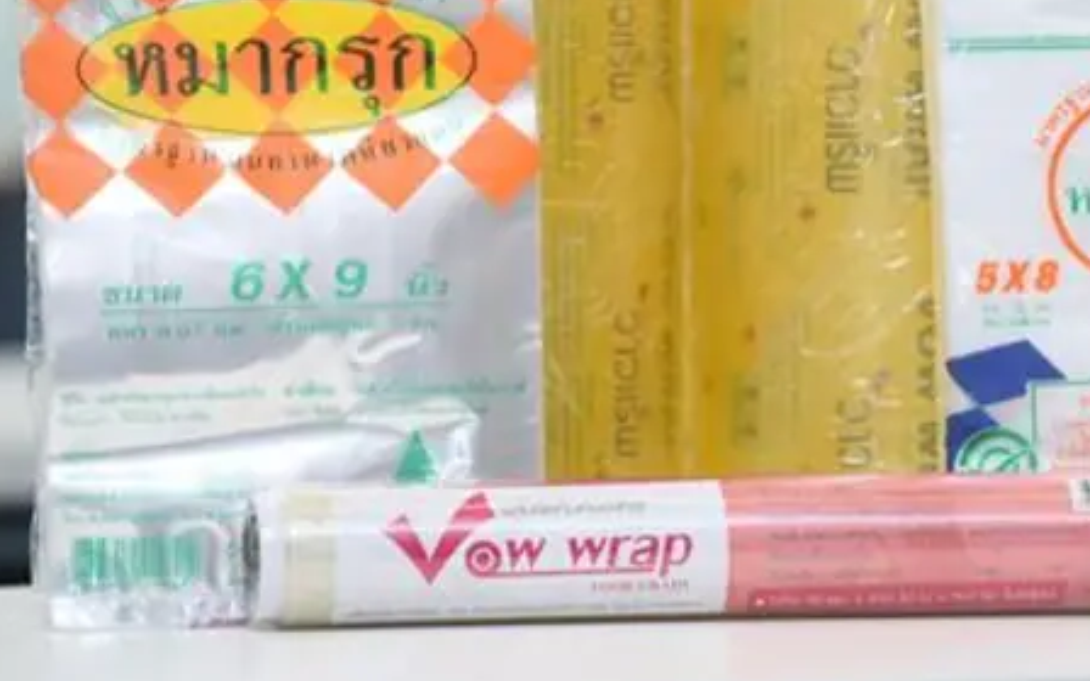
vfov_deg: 3.7
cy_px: 119
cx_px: 713
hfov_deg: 5.9
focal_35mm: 355
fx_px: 10546
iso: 1000
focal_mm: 200
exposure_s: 1/125
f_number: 4
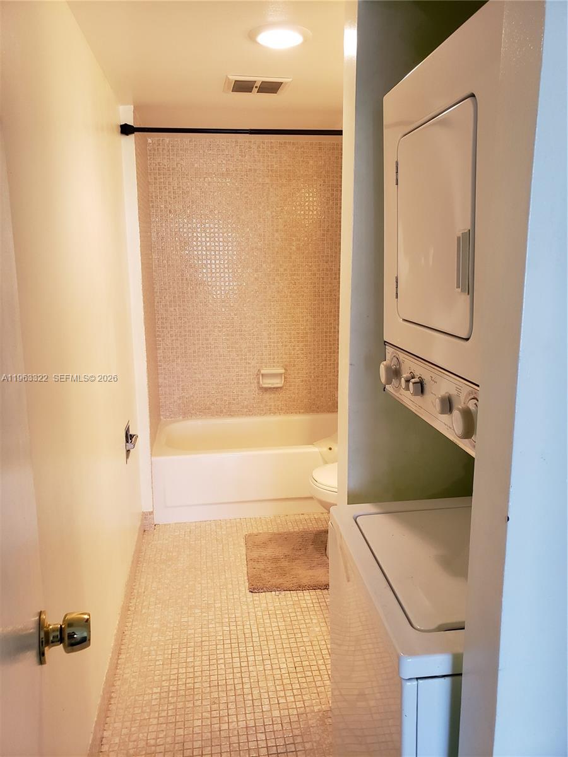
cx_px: 284
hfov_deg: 53.1
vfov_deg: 67.3
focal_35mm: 26
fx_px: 569
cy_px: 378
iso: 250
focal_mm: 4.3
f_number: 2.4
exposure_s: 1/60
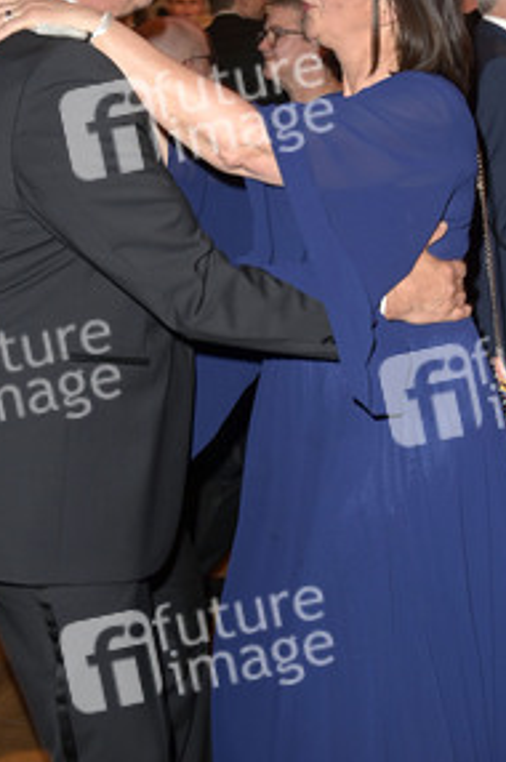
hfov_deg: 27.4
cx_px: 274
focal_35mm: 49
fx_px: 1036
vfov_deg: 39.9
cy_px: 250
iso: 1250
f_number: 5
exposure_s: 1/80
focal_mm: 35
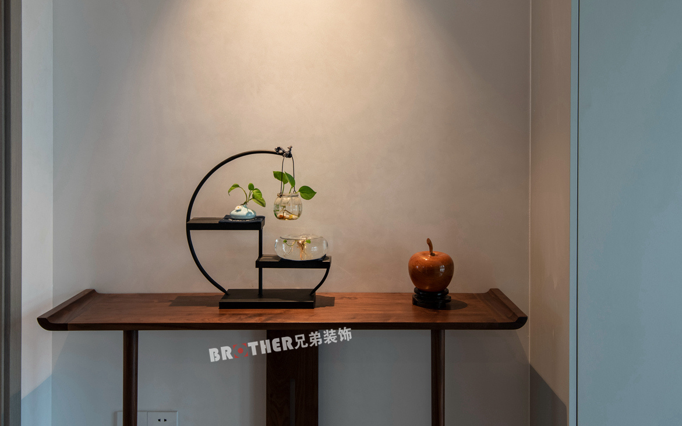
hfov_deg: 54.0
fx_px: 669
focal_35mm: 36
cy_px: 145
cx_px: 348
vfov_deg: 35.0
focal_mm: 23
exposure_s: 1/20
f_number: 8
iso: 200
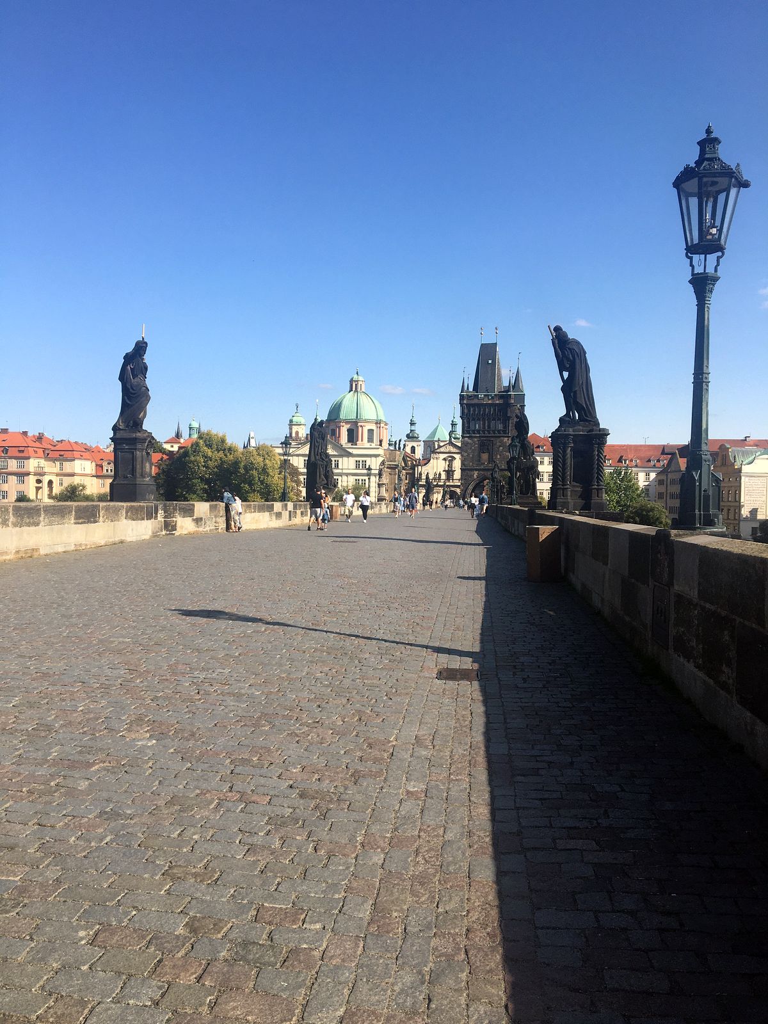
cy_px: 512
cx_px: 384
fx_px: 858
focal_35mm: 29
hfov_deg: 48.2
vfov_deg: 61.7
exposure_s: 1/1748
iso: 25
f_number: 2.2
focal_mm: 4.15
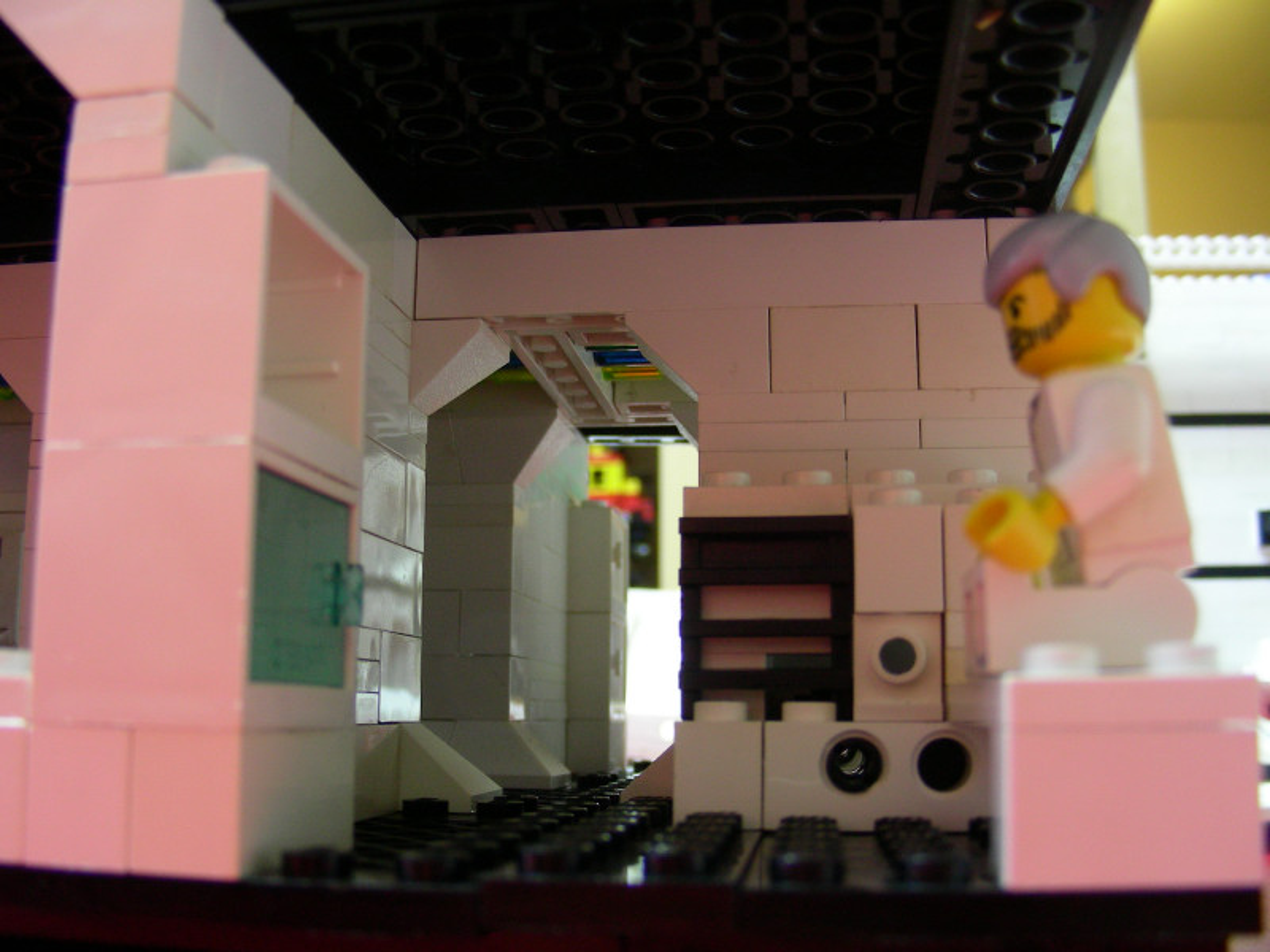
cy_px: 476
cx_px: 635
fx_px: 1394
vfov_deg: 37.7
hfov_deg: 49.0
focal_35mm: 38
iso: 151
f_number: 3.5
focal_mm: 6.3
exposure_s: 1/3.9
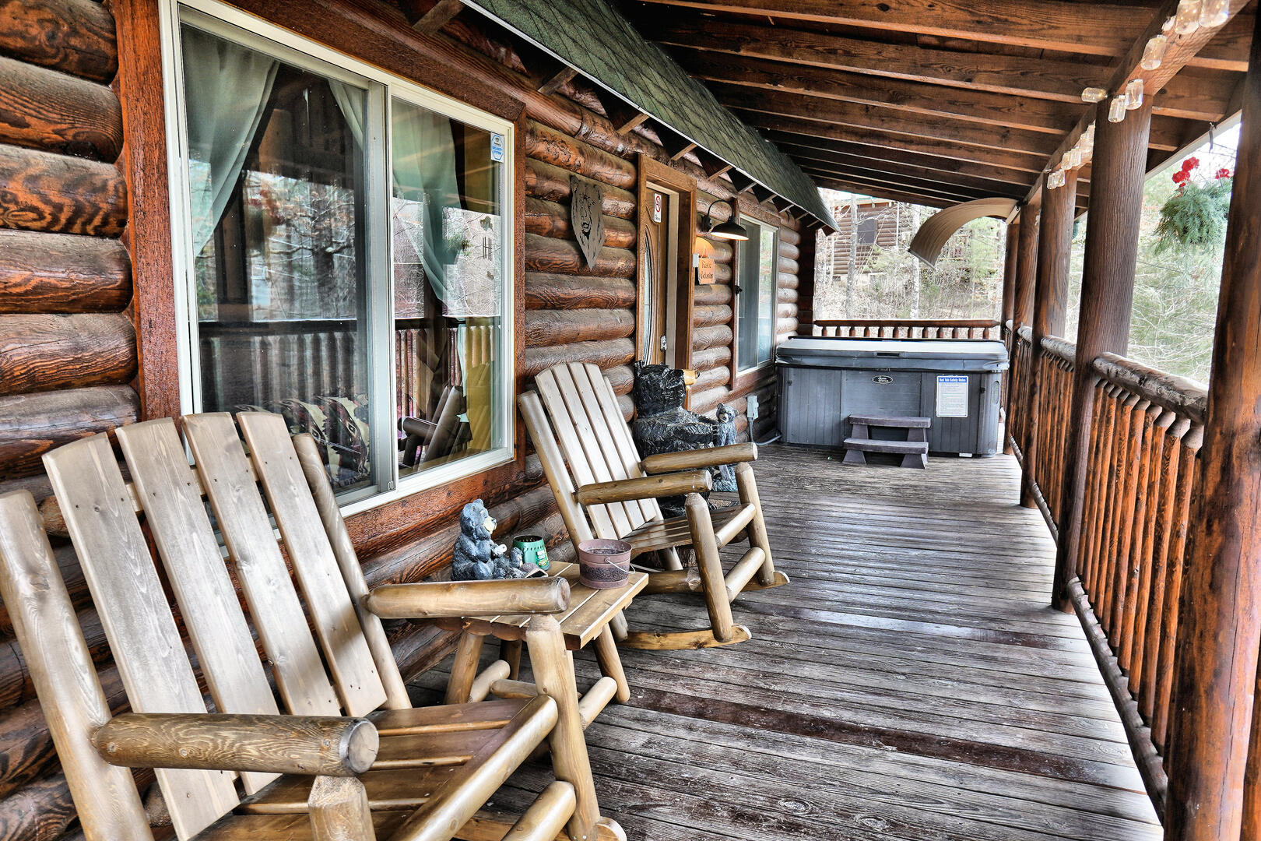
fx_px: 841
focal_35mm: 24
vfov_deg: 53.1
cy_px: 420
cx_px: 630
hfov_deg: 73.7
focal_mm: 16
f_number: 7.1
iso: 160
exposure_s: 1/10
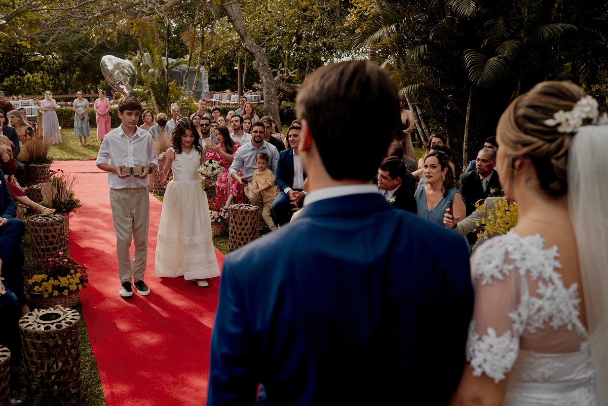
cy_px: 203
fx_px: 591
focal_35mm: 35
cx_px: 304
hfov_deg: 54.4
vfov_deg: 37.9
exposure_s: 1/200
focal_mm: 35
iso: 100
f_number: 4
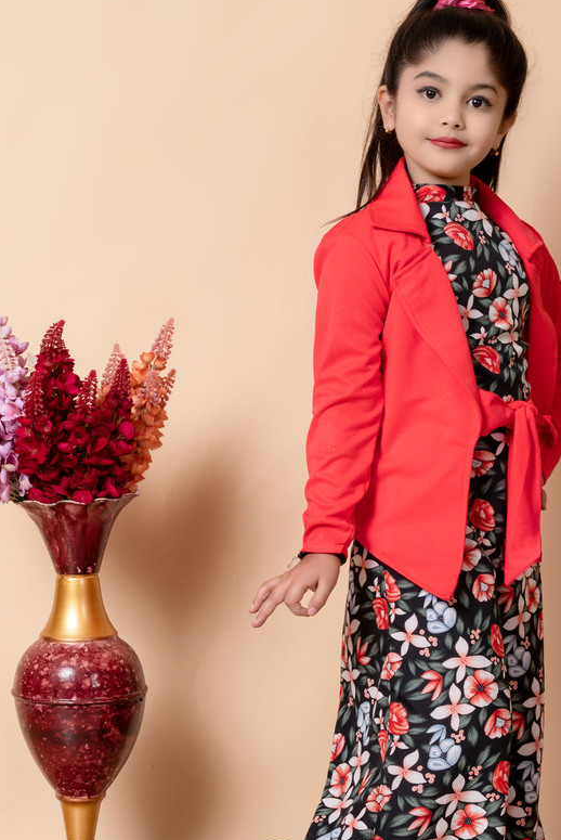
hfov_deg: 17.1
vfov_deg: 25.3
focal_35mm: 80
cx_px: 325
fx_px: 1867
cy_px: 501
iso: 320
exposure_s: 1/160
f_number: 13
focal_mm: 62
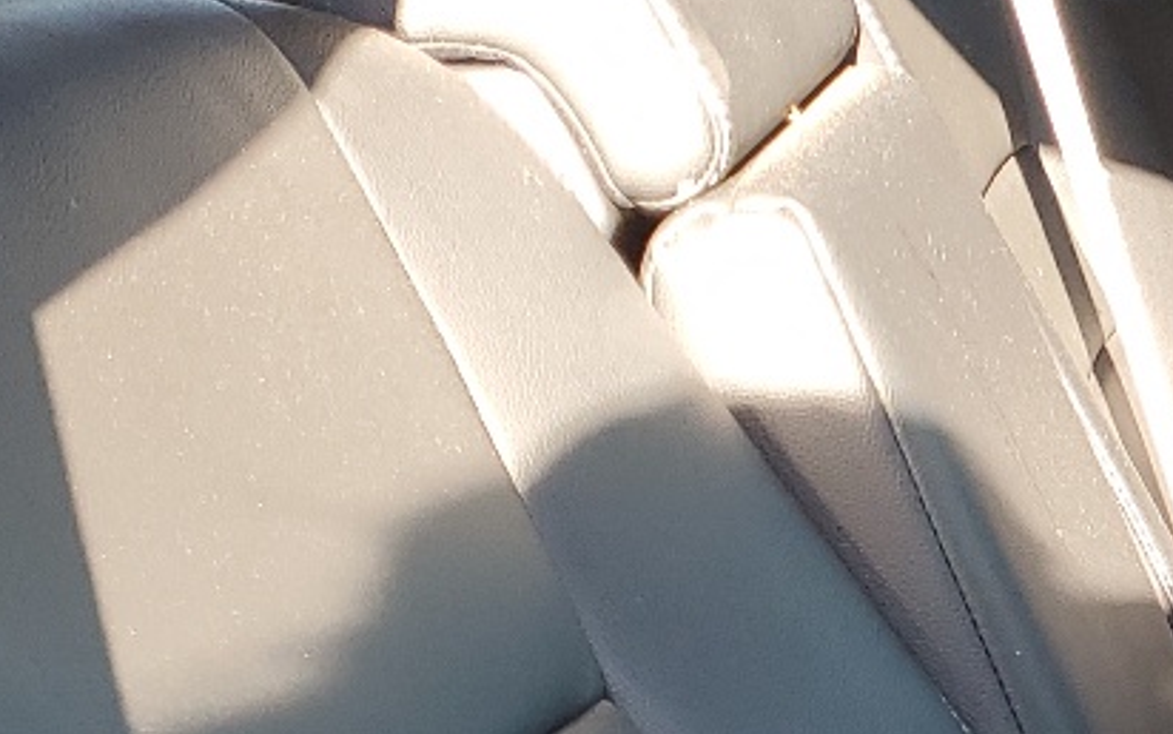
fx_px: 3422
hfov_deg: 17.4
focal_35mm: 107
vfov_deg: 11.9
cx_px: 1782
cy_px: 990
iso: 53
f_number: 1.5
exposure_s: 1/120
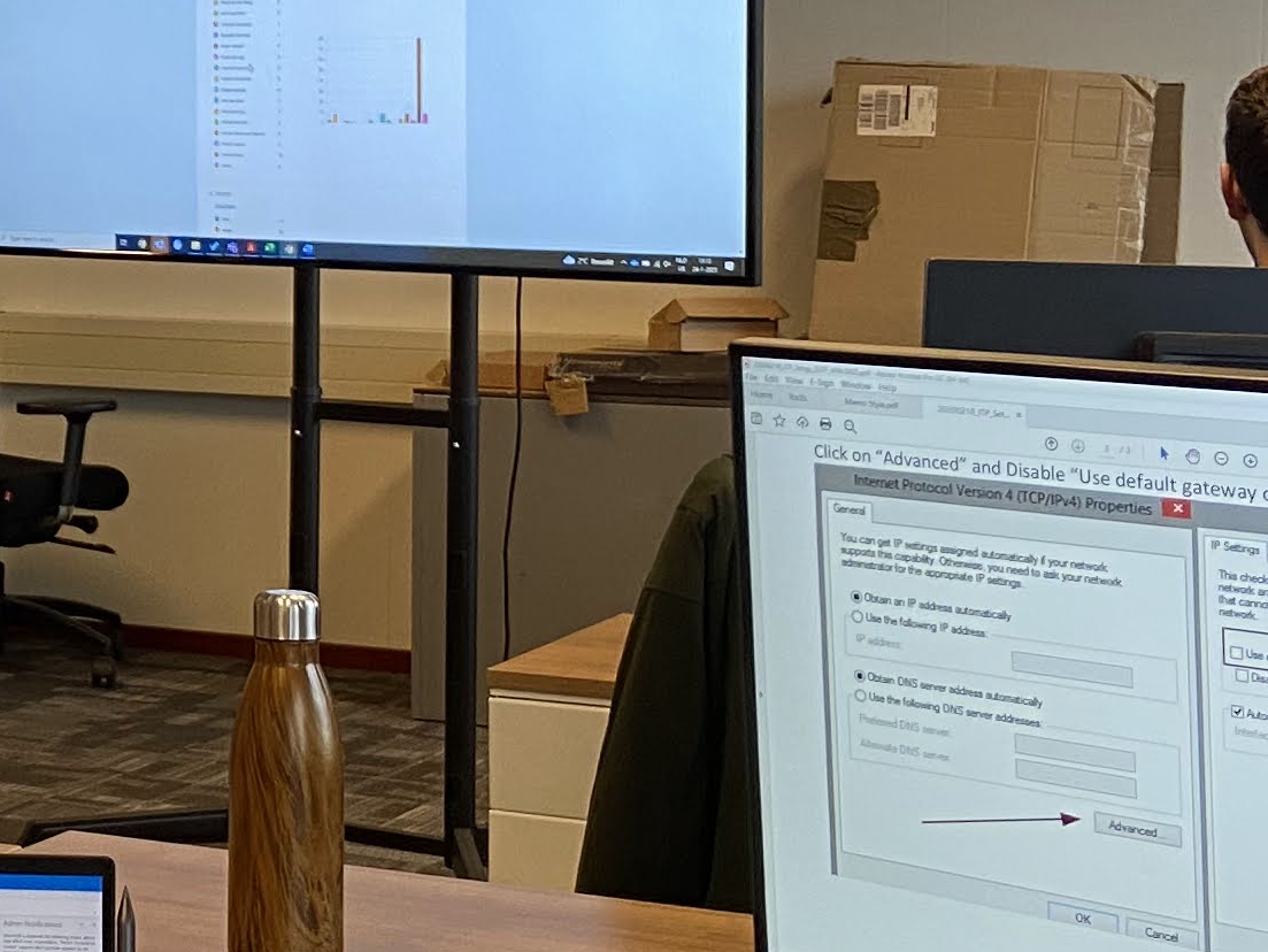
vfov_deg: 15.5
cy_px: 312
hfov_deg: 19.3
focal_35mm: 95
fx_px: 3481
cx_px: -295
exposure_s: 1/50
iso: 80
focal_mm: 4.25
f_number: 1.8
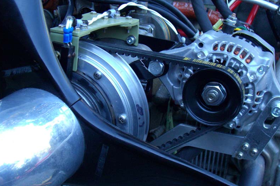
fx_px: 451
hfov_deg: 34.5
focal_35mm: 58
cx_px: 139
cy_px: 82
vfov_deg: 23.4
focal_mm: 11.5
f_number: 3.4
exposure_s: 1/80
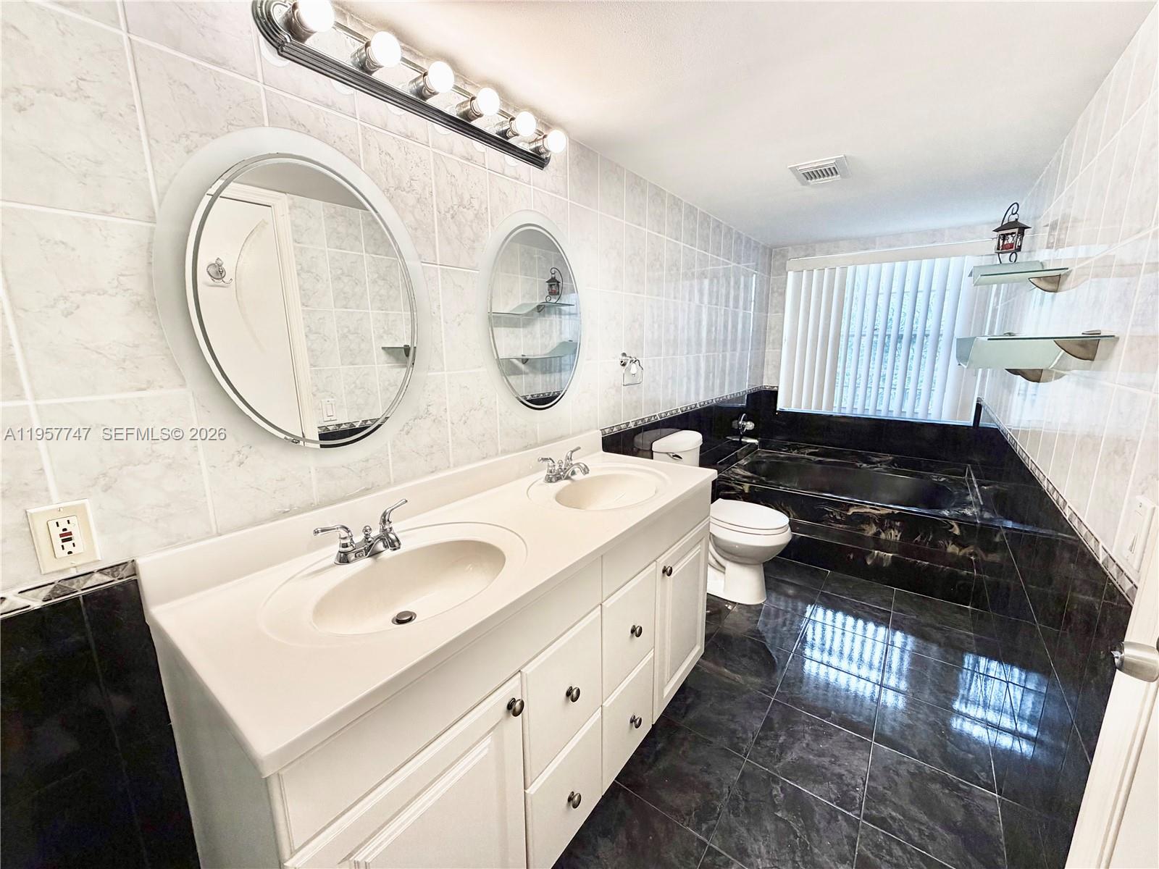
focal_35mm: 14
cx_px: 580
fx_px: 469
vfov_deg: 85.7
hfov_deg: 102.1
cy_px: 434
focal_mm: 2.22
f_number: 2.2
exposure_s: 1/121
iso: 200
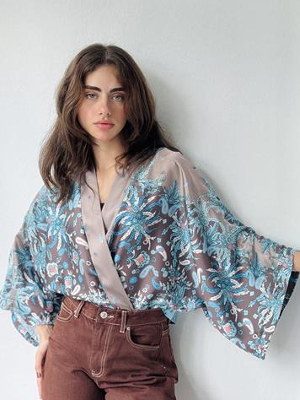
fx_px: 623
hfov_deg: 27.1
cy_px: 201
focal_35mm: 54
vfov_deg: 35.5
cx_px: 155
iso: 64
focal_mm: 6.76
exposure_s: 1/156
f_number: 1.78
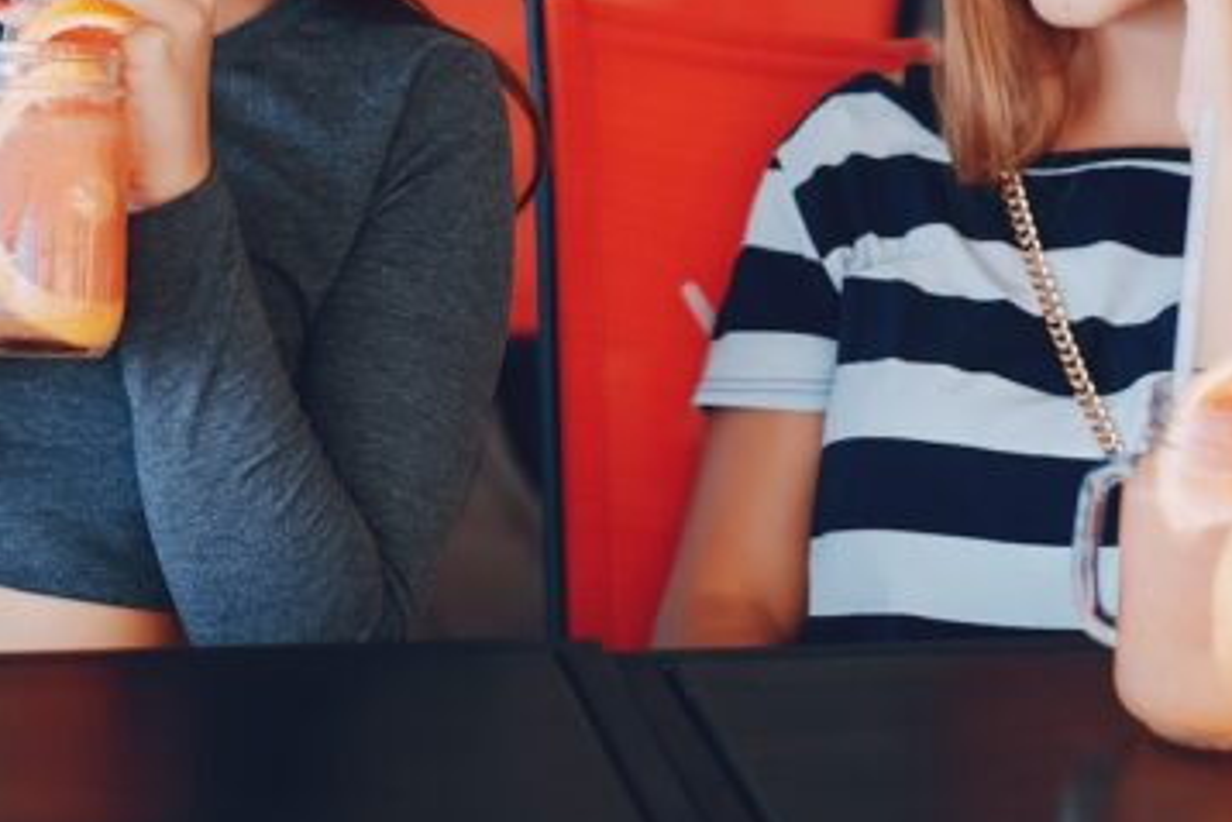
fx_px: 5512
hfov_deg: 12.8
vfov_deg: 8.5
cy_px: 38
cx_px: 602
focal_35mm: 161
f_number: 2.2
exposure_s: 1/640
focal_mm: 50
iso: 200
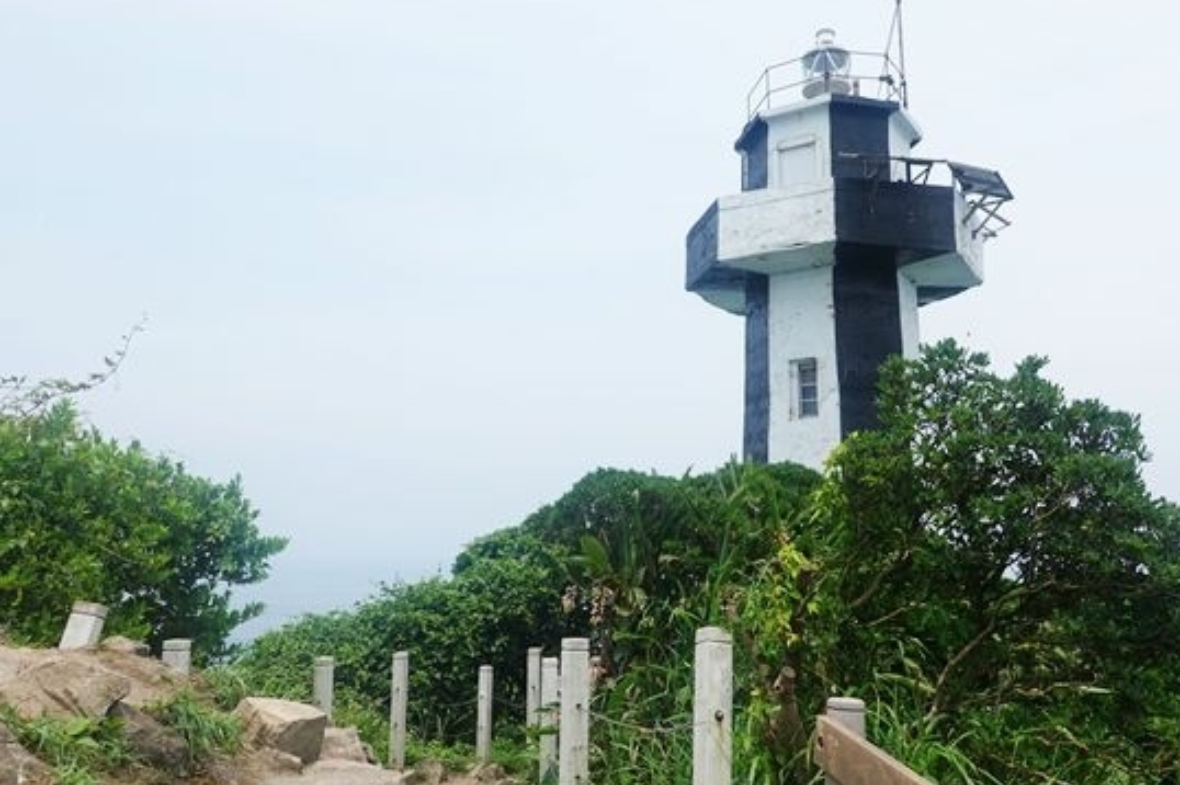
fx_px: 950
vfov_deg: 44.9
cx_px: 643
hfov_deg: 63.6
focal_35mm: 29
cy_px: 407
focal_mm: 9
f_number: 5.6
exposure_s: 1/400
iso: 125
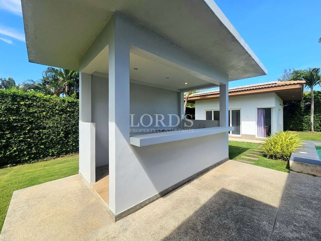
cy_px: 120
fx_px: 121
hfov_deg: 106.2
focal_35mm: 13
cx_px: 160
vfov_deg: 89.9
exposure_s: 1/1250
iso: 50
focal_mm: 2.2
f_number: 2.2
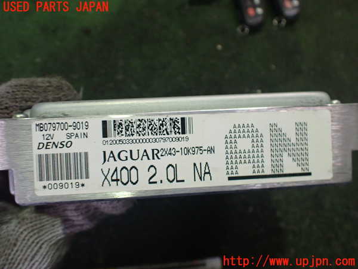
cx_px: 179
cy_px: 134
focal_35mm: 30
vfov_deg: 46.8
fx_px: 310
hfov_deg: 60.0
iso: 800
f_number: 2.3
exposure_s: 1/100
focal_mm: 5.4
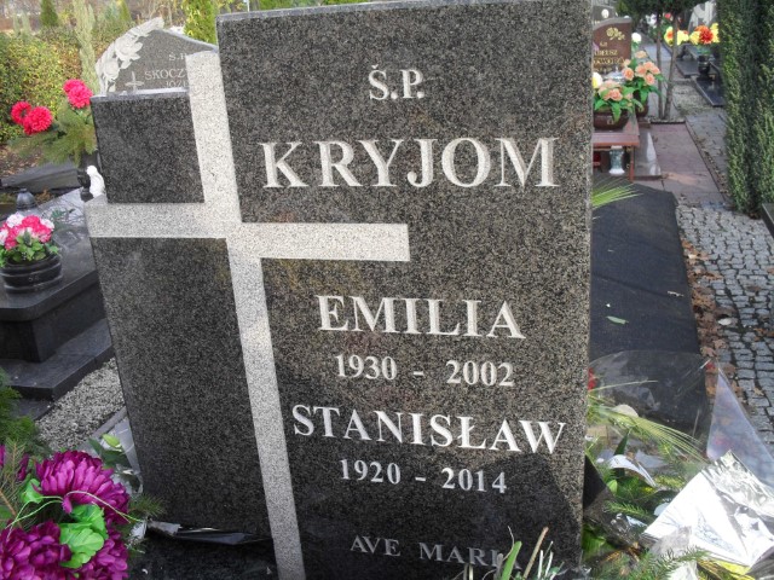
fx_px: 783
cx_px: 387
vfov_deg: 40.7
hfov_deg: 52.6
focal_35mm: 35
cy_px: 290
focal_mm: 6.3
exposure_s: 1/180
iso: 100
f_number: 3.2
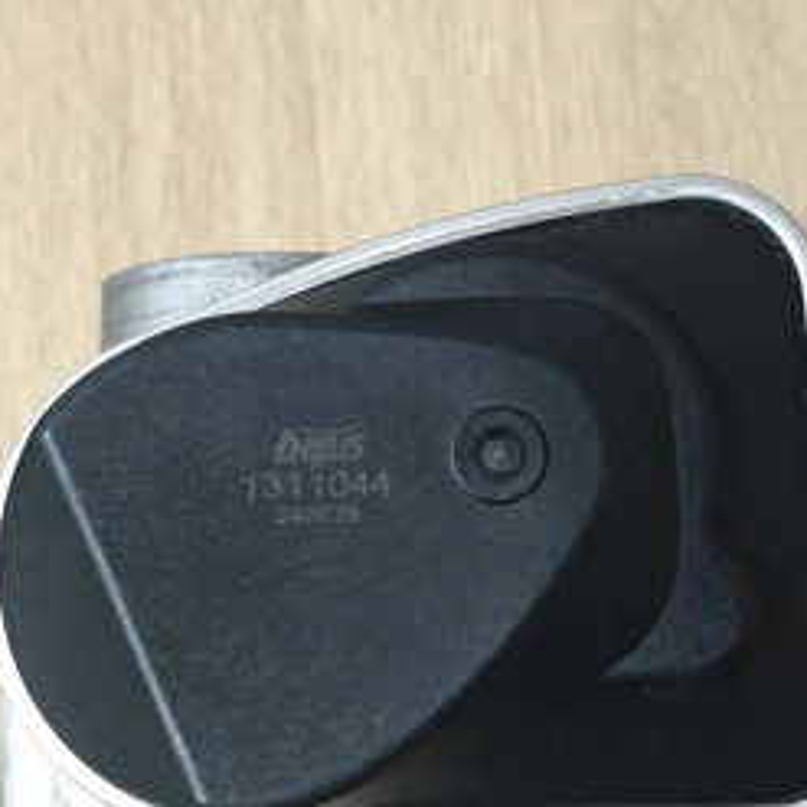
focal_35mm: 86
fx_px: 2268
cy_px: 467
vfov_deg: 20.2
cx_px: 408
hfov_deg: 20.2
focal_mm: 9
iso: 2500
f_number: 2
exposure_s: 1/30
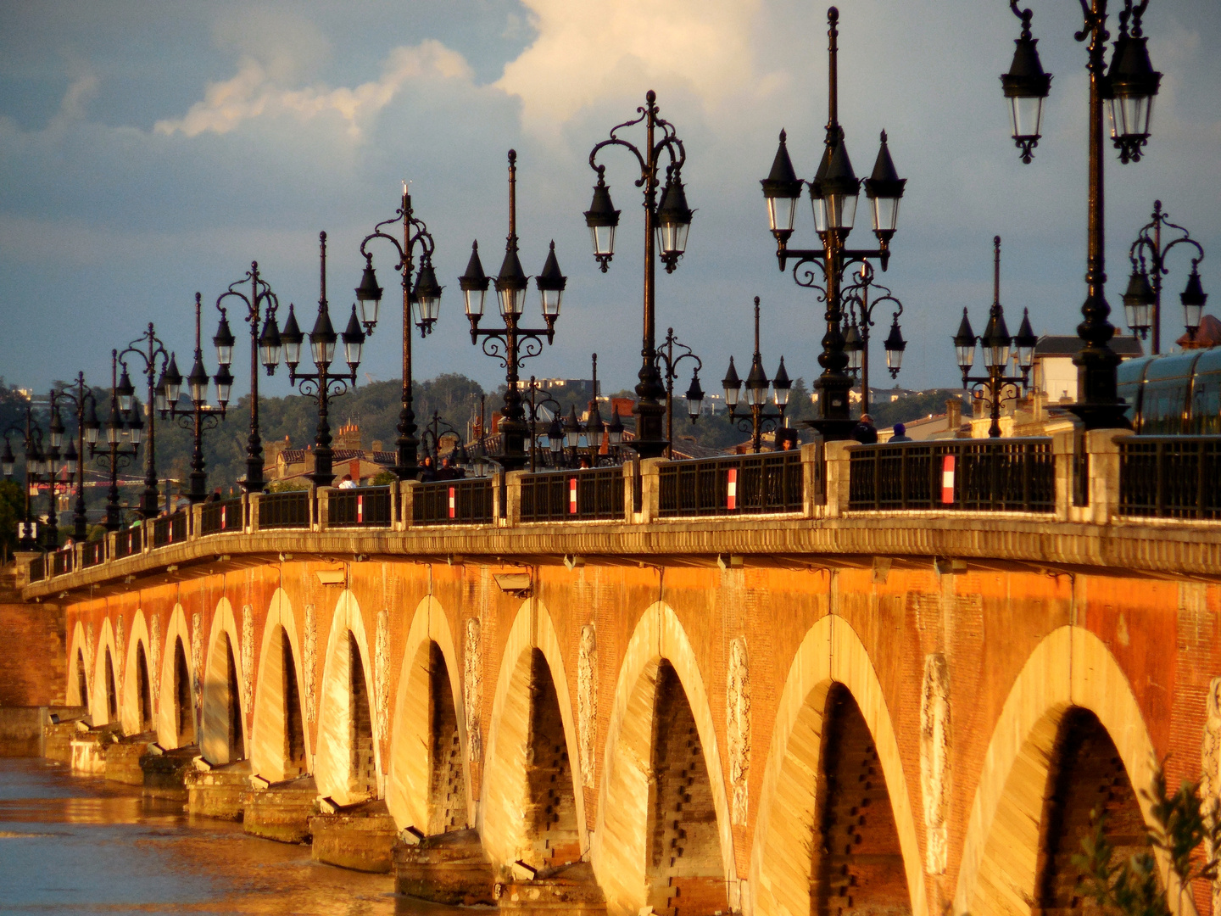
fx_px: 10793
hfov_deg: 6.5
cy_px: 458
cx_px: 610
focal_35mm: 306
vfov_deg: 4.9
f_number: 5.5
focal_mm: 55.1
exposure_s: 1/60
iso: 220
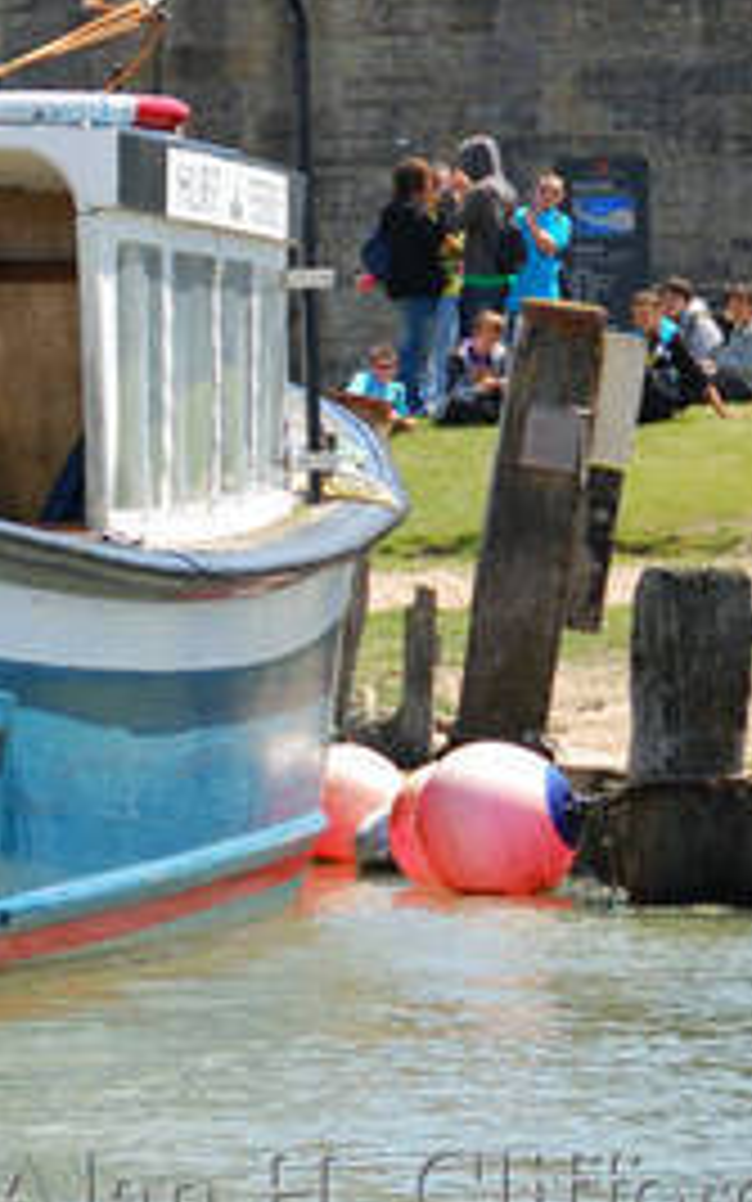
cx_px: -662
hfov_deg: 4.3
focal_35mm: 301
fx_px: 9876
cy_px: 248
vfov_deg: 7.0
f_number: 5.3
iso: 100
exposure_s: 1/250
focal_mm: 75
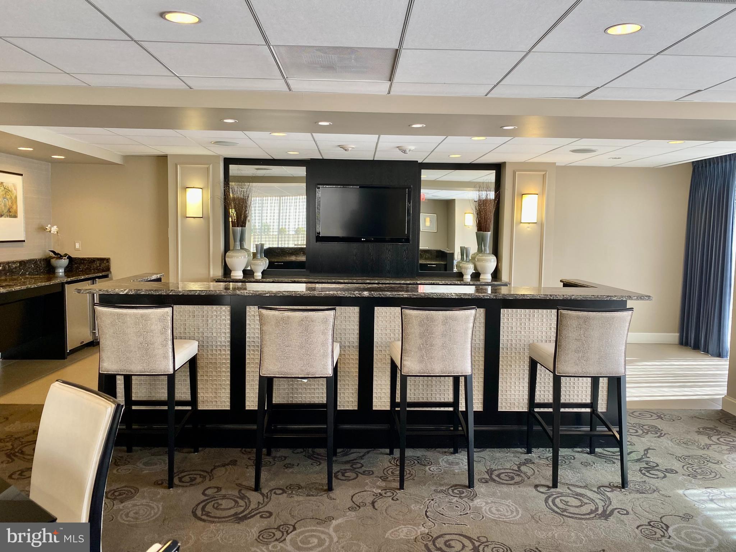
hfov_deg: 67.3
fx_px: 553
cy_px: 276
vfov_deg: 53.1
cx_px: 368
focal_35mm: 26
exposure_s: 1/60
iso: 80
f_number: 1.8
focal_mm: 4.25
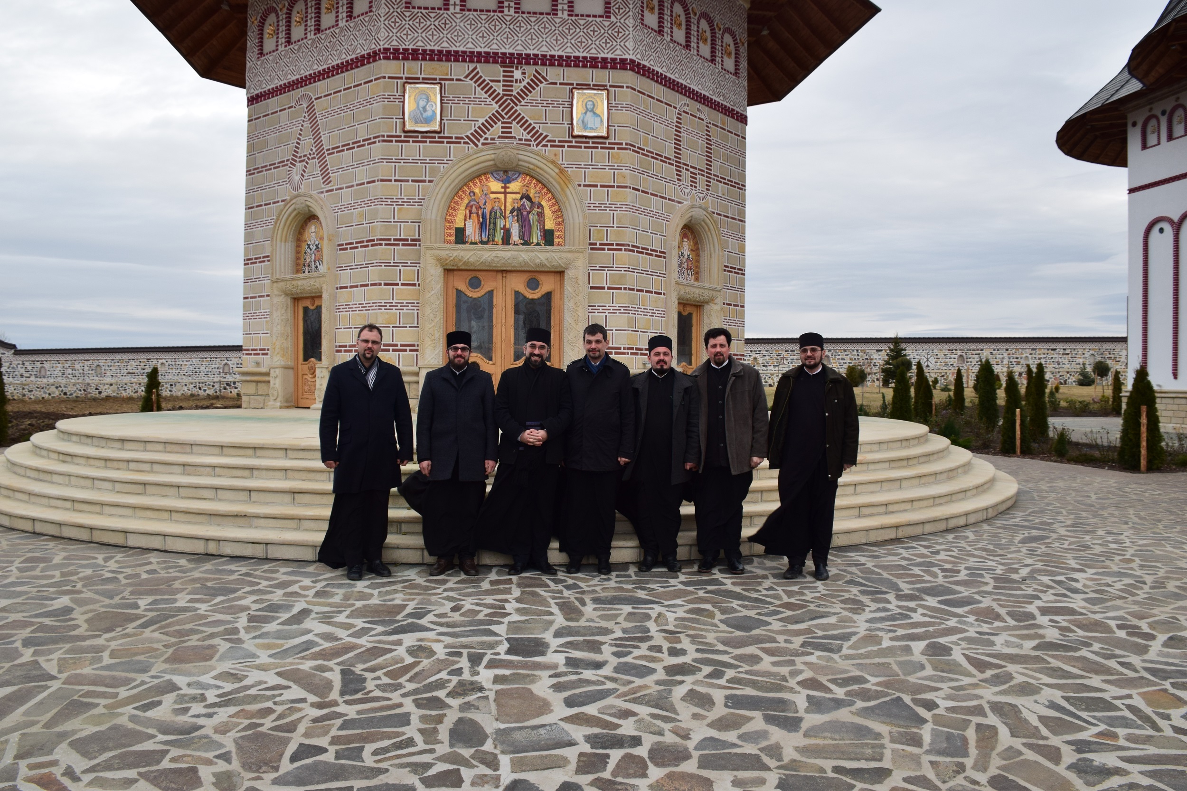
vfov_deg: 47.9
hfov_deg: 67.4
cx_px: 594
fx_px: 890
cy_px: 396
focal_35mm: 27
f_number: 9
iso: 400
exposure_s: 1/80
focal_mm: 18
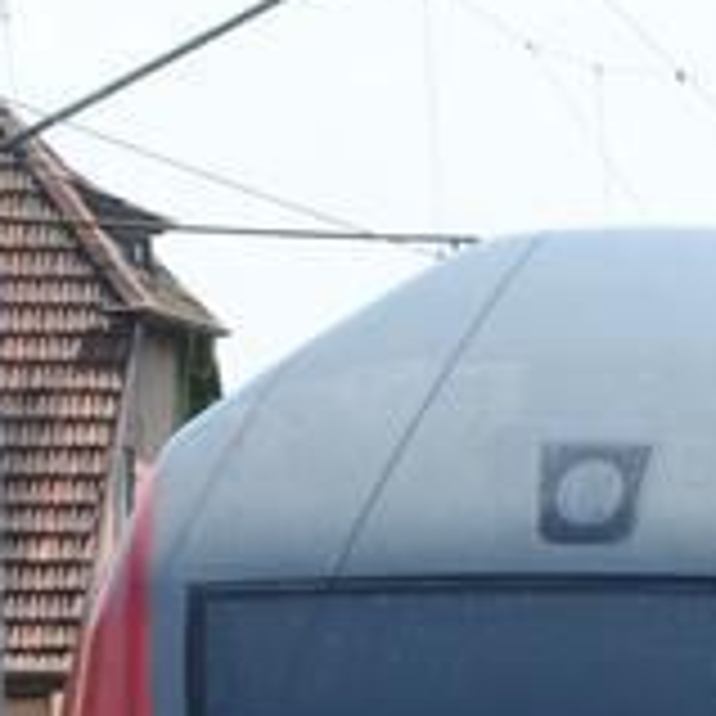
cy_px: 1184
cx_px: 982
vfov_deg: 4.0
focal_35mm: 441
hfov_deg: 4.0
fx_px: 10312
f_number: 11
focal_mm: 55
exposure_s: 1/400
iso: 500
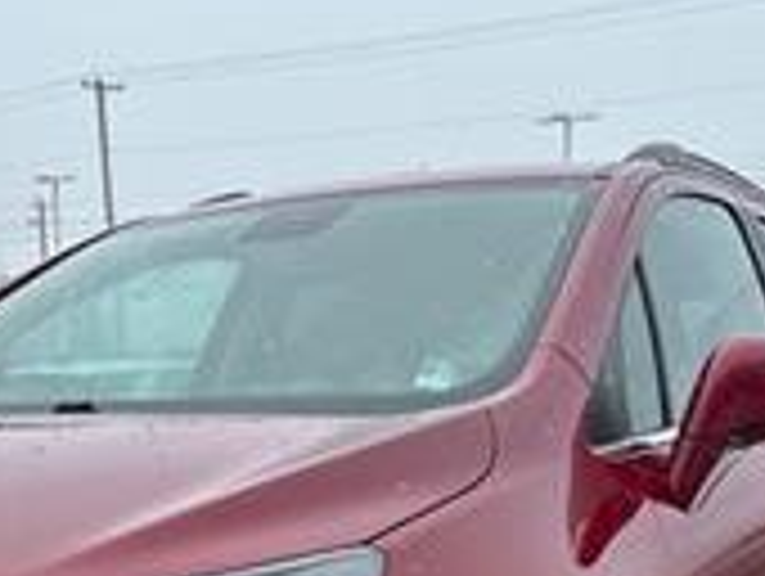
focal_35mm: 71
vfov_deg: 19.4
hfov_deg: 27.2
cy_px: 720
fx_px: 1571
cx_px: 243
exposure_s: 1/1779
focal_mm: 6.86
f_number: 1.78
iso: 80
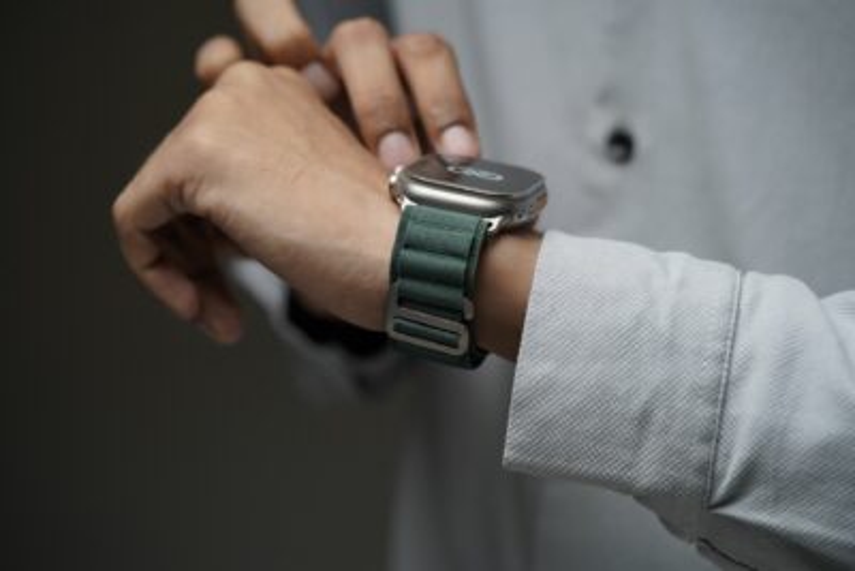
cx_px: 428
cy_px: 286
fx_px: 2138
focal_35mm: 90
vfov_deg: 15.2
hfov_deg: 22.6
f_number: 3.5
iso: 1600
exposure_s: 1/200
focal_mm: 90
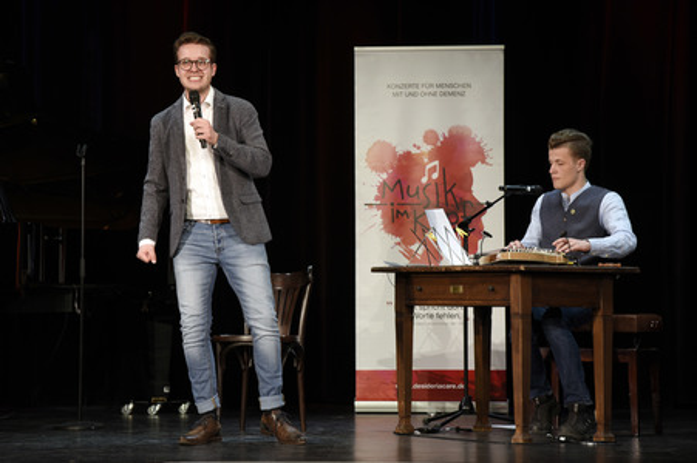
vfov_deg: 13.0
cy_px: 232
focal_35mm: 105
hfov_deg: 19.5
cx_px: 348
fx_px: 2031
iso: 640
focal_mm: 105
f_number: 6.3
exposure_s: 1/80
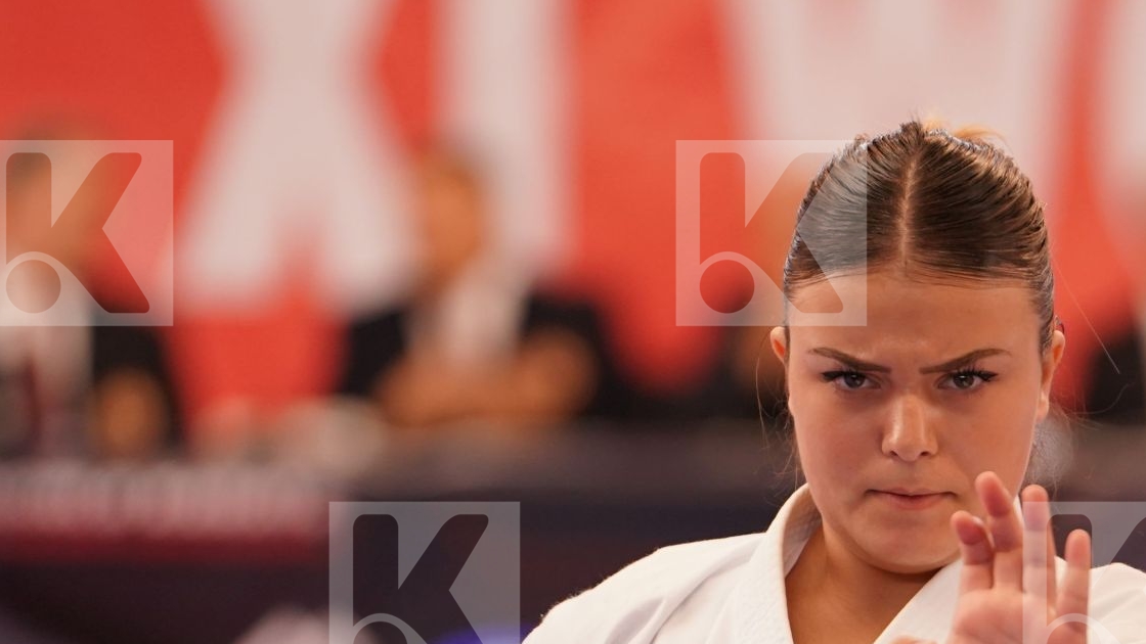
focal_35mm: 505
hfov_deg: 4.3
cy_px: 595
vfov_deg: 2.4
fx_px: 15346
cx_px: 772
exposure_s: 1/500
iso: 1000
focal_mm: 200
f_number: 2.8
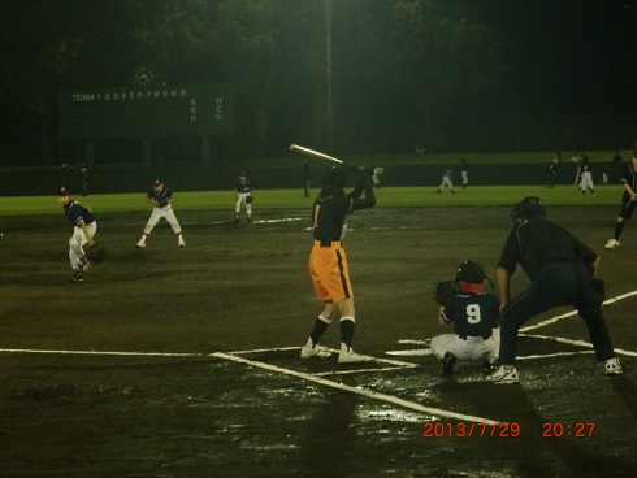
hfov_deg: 17.3
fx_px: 2099
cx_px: 318
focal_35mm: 114
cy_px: 239
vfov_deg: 13.0
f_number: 5.4
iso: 400
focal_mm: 19.98
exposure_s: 1/40
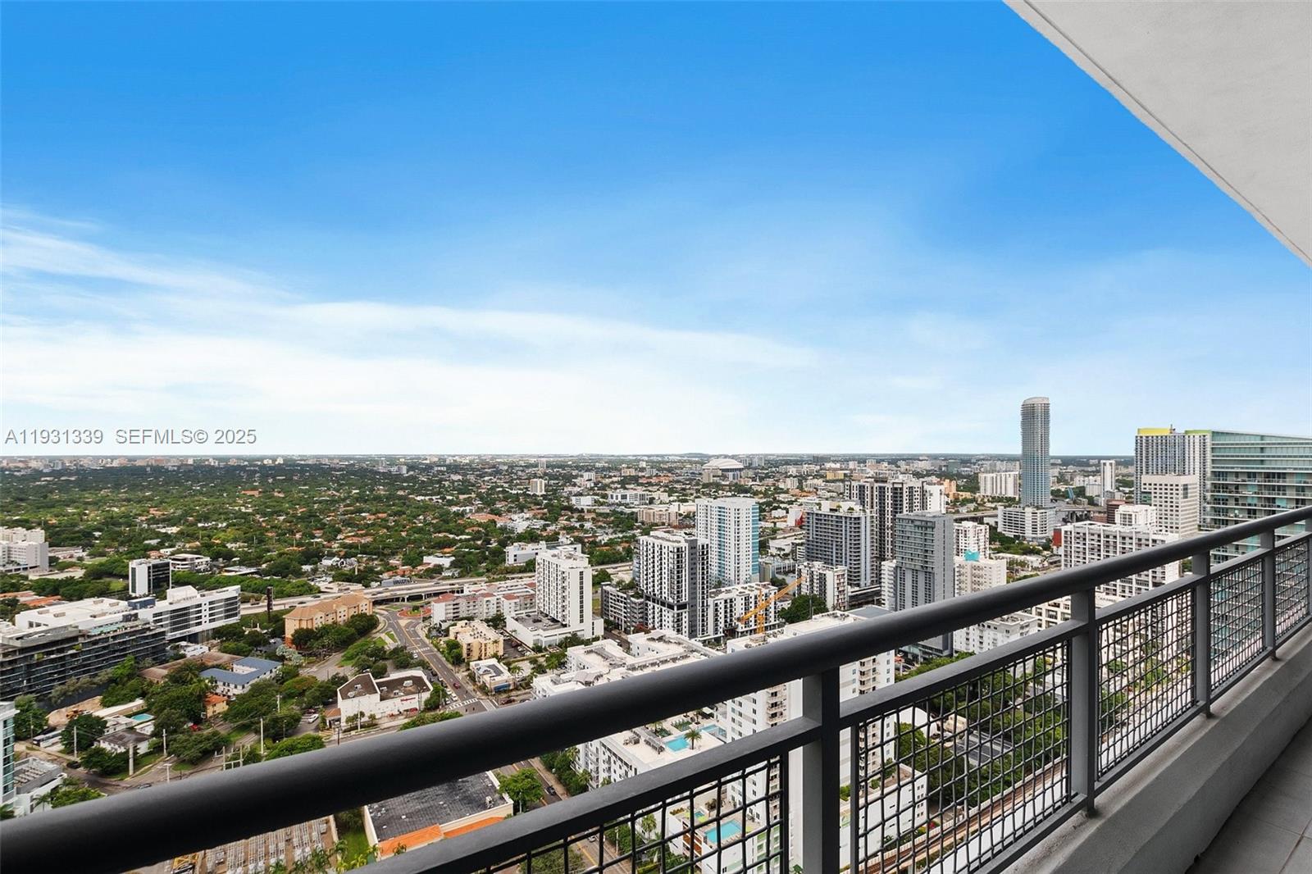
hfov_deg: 100.4
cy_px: 437
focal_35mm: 15
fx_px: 547
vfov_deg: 77.3
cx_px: 656
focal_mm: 10
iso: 200
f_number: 8
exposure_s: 1/500
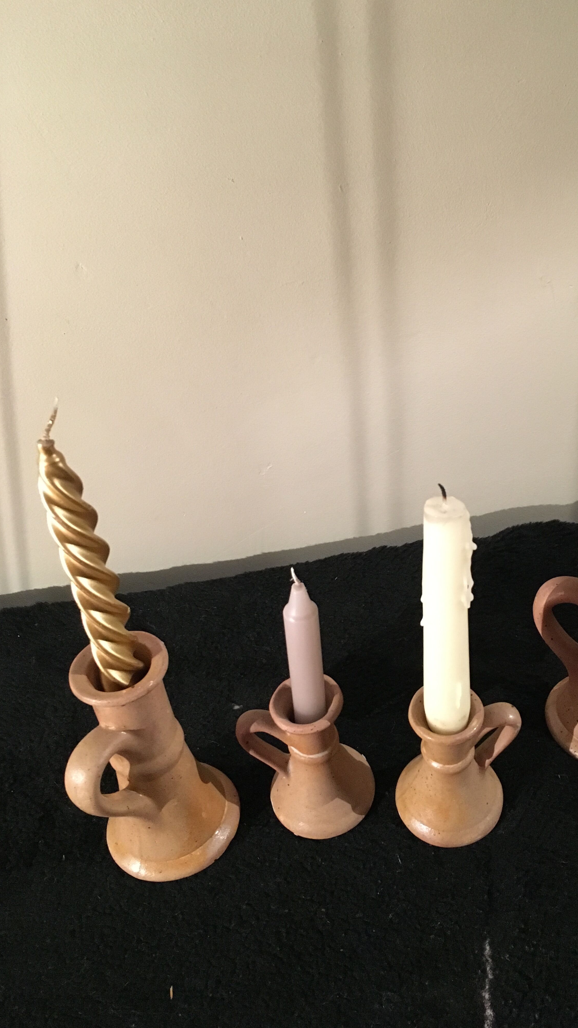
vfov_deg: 61.0
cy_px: 516
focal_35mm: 32
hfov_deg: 36.4
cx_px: 376
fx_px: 872
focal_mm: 4.15
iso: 320
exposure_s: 1/17
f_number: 2.2
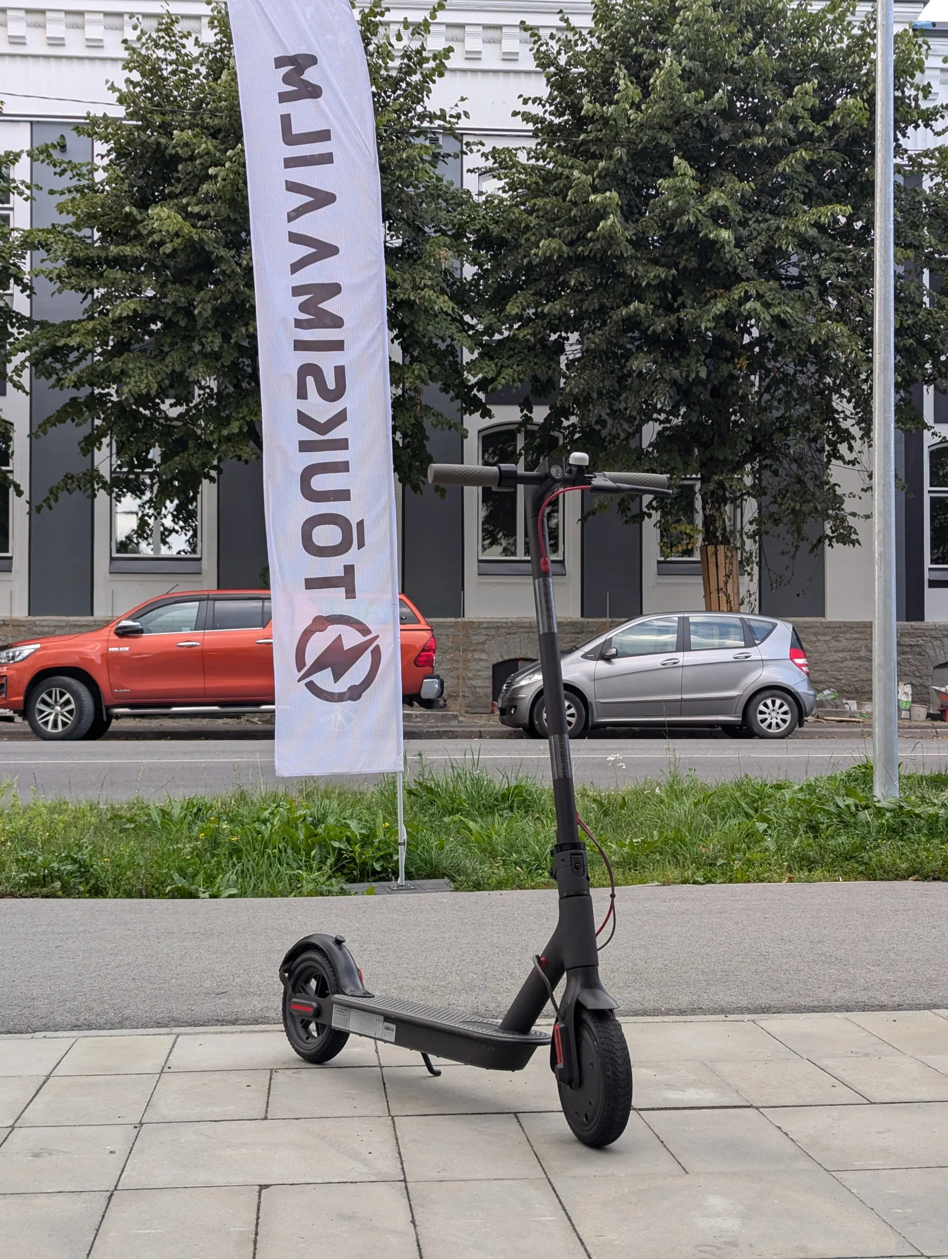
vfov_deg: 39.6
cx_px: 474
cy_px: 630
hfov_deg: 30.3
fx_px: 1748
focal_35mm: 48
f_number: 1.85
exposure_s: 1/204
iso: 41
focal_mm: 6.81
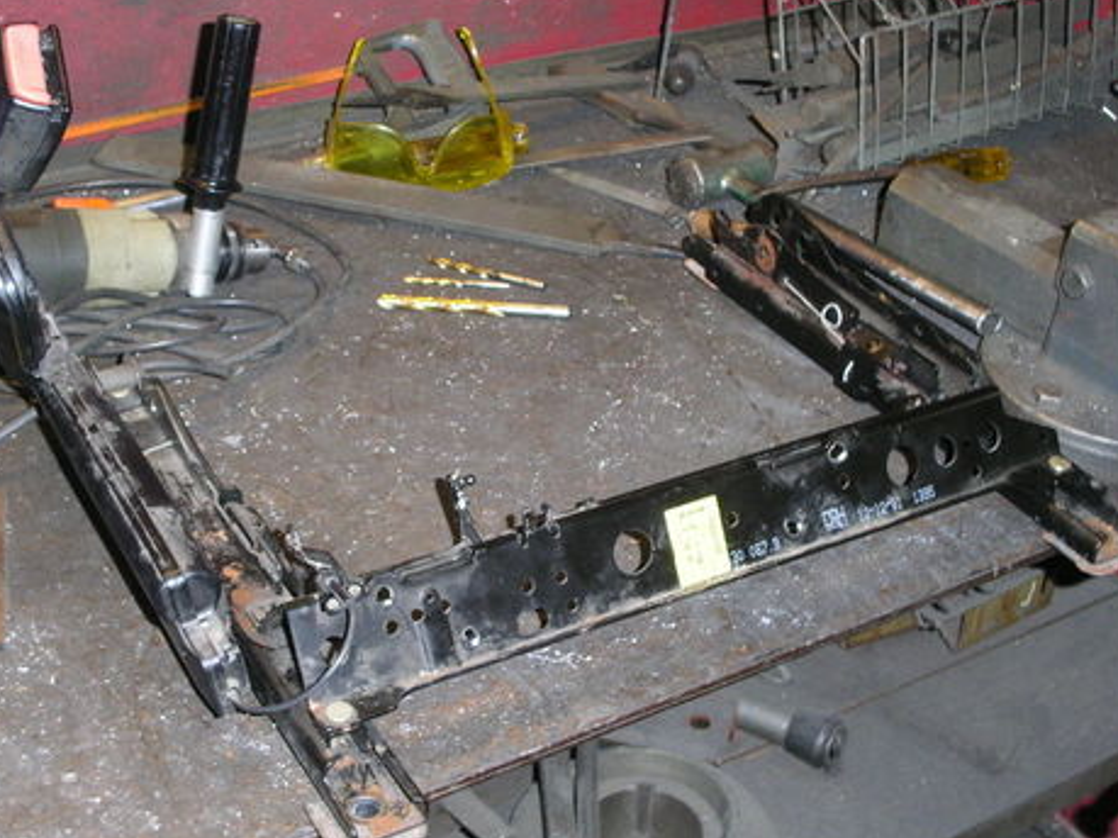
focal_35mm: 53
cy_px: 434
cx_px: 451
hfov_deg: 36.1
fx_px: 1711
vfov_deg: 27.5
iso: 200
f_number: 2.8
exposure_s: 1/45
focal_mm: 7.8
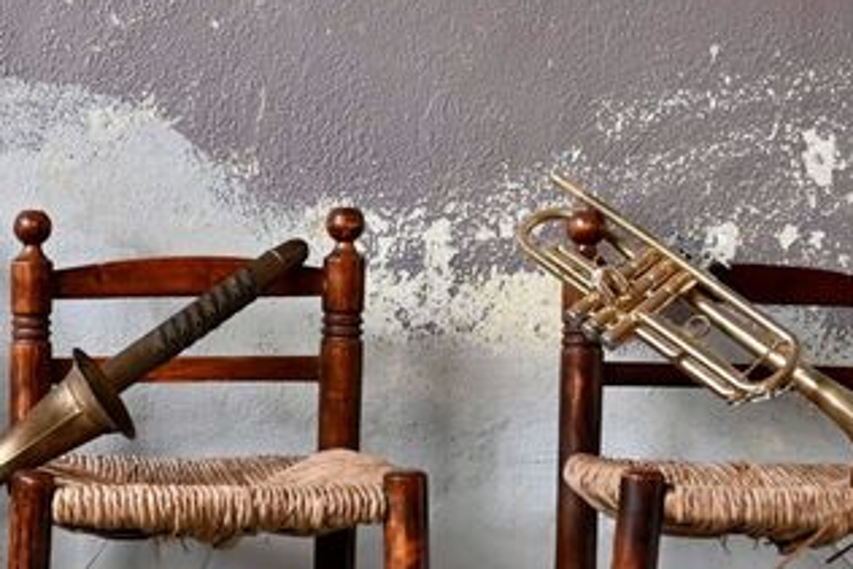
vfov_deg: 11.6
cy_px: 609
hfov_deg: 16.9
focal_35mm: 117
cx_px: -121
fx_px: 2773
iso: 800
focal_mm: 37
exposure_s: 1/80
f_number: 4.5
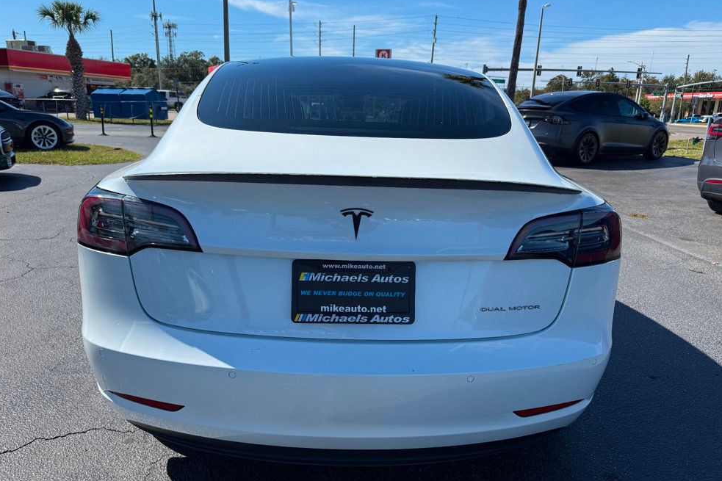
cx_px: 360
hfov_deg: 69.4
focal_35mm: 26
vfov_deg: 49.4
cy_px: 272
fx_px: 521
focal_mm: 6.76
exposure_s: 1/5319
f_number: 1.78
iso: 100
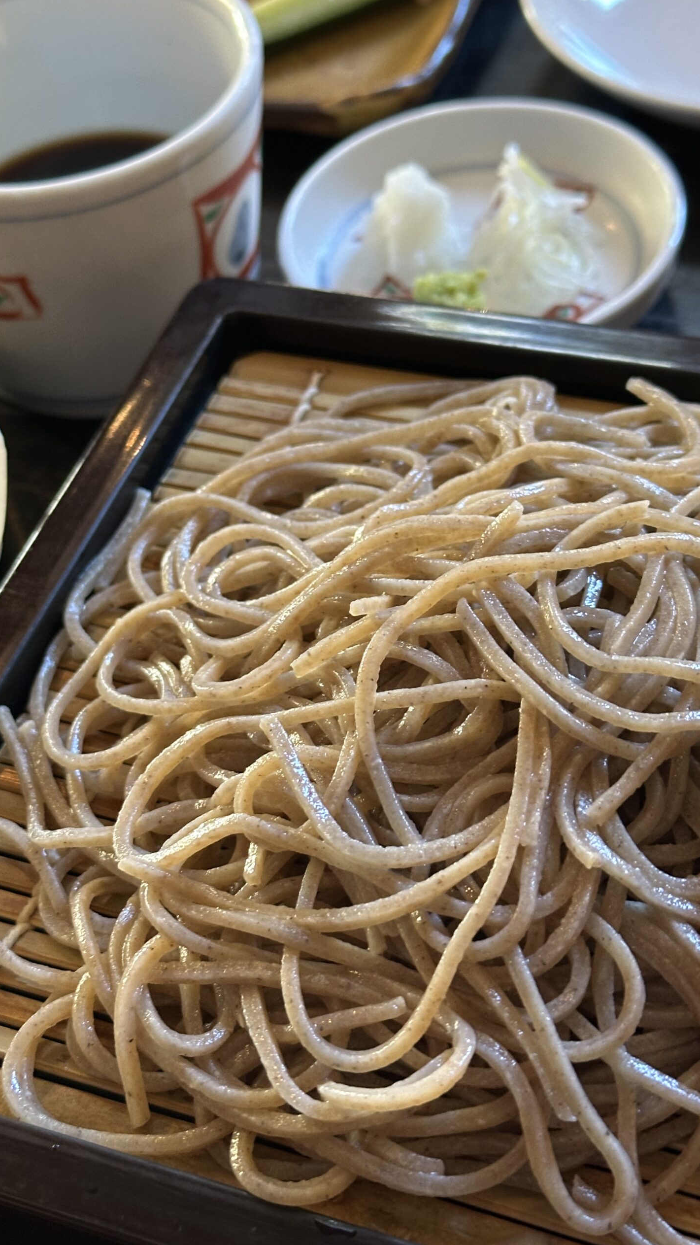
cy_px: 626
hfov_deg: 22.6
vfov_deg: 39.2
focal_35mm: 53
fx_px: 1749
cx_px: 313
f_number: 1.78
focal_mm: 6.86
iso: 250
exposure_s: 1/40
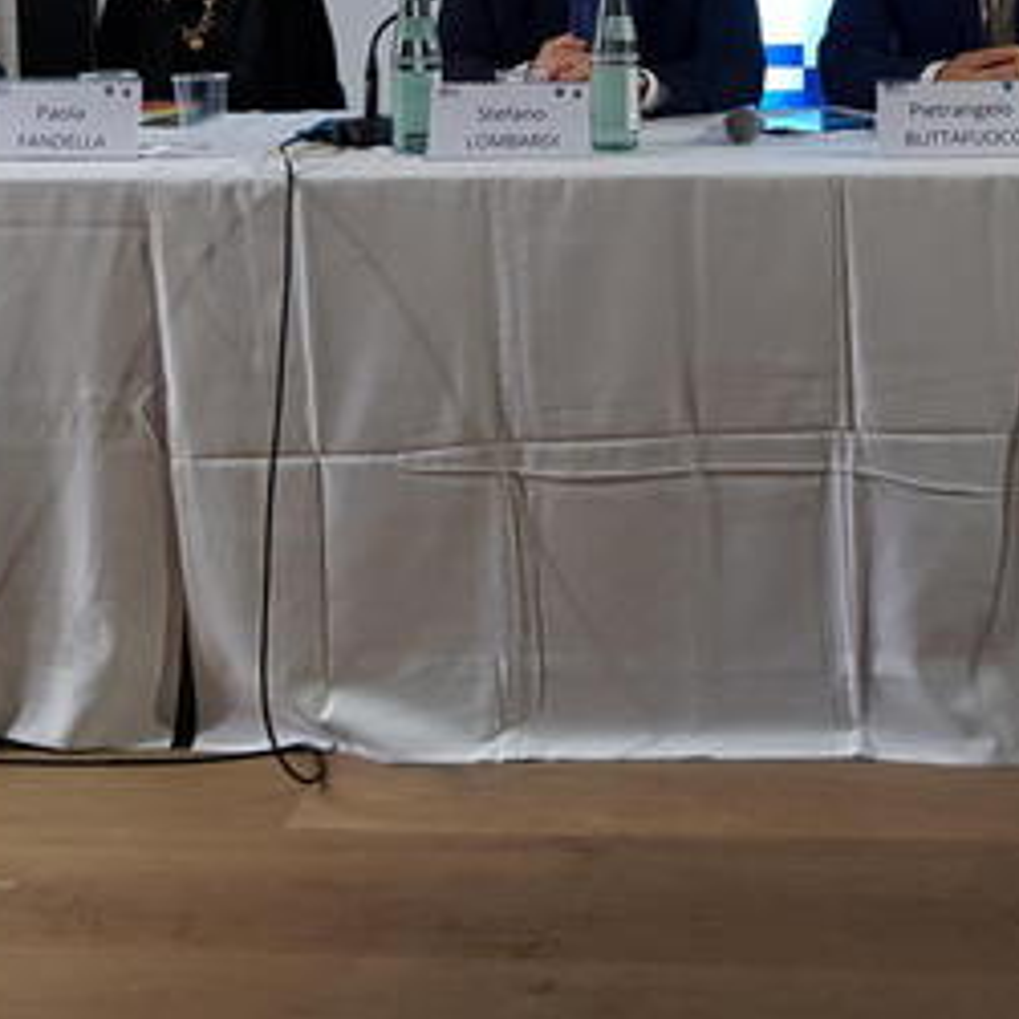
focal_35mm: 64
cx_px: 844
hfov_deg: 26.3
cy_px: 10
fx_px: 2131
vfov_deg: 25.6
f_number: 1.7
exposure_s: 1/60
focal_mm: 4.2
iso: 80
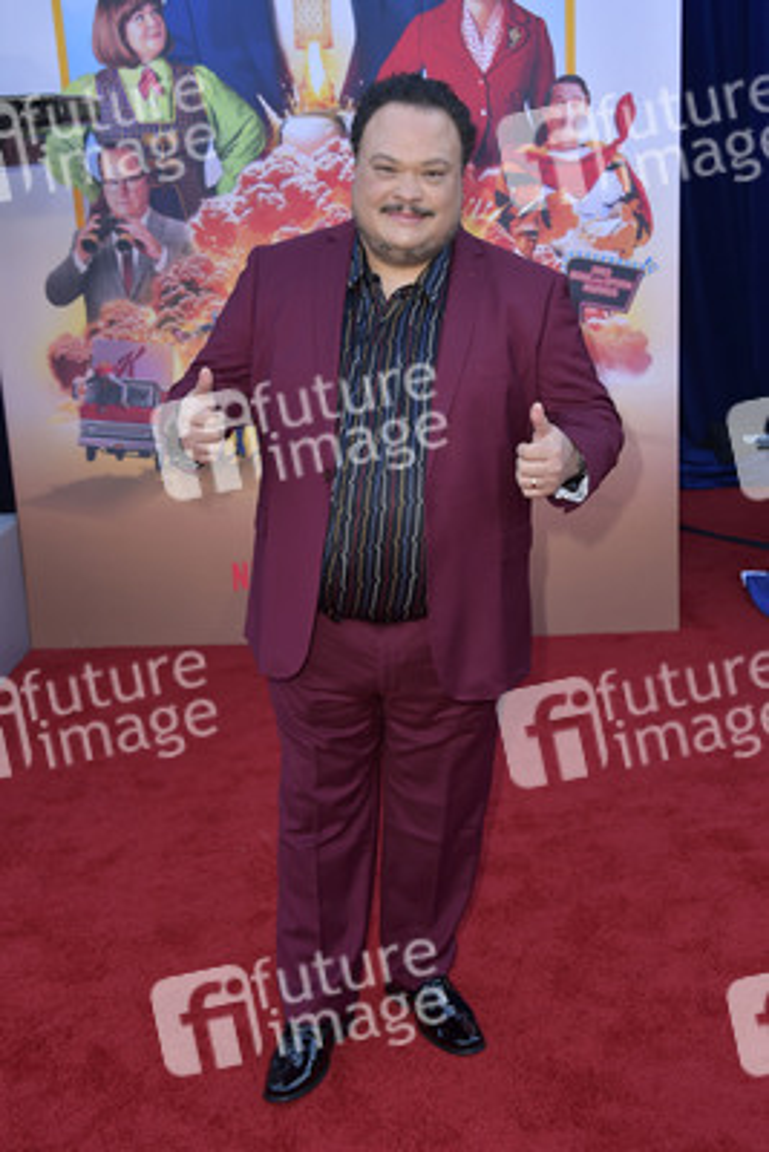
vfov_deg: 44.5
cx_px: 384
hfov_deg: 30.5
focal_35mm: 44
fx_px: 1409
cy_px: 576
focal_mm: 44
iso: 320
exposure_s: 1/250
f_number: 6.3
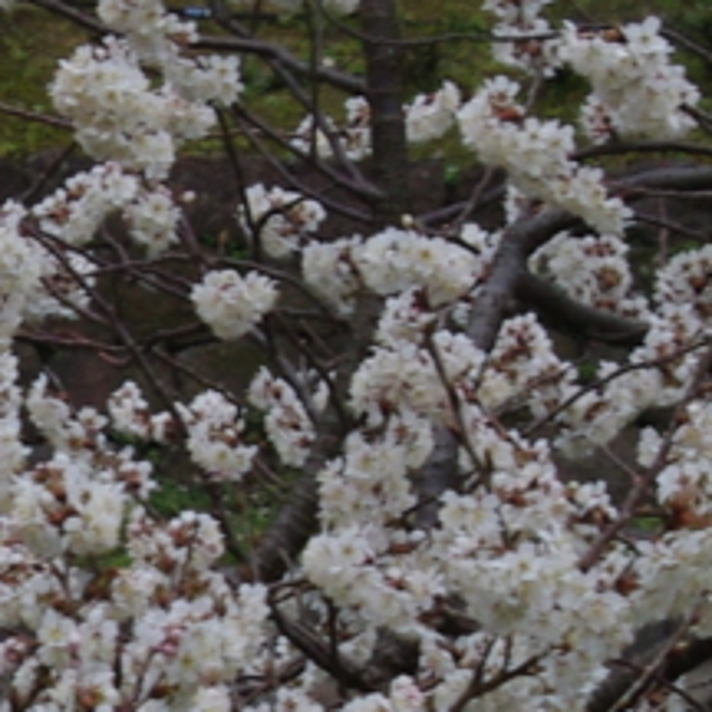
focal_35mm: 515
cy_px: 788
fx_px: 11984
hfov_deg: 3.4
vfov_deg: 3.4
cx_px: -404
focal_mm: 55
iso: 400
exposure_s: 1/200
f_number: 11
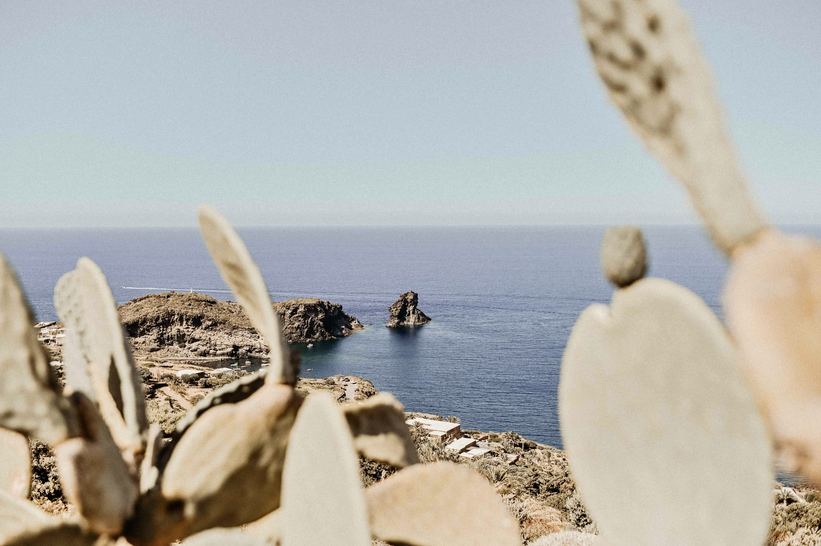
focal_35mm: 35
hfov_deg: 54.5
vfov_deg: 37.8
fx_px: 798
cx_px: 410
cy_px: 273
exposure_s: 1/8000
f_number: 2.8
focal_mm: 35
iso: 320
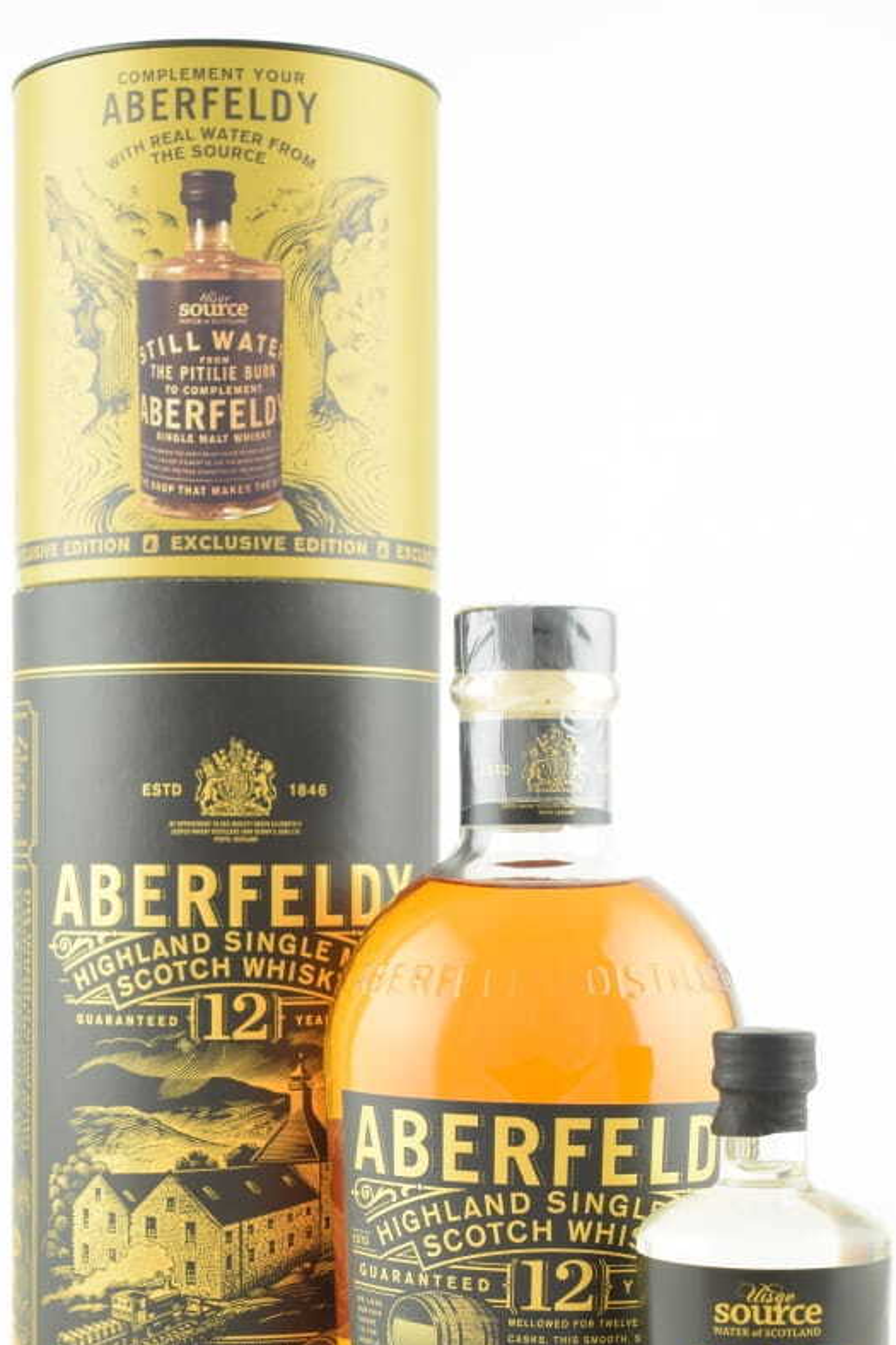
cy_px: 833
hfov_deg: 17.5
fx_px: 2913
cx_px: 467
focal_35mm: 78
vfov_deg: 25.9
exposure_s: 1/10
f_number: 8
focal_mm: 40
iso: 100
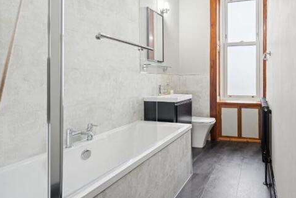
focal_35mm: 22
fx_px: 181
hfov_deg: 75.6
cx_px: 202
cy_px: 89
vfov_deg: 57.2
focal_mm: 16
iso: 800
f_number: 4
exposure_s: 1/20
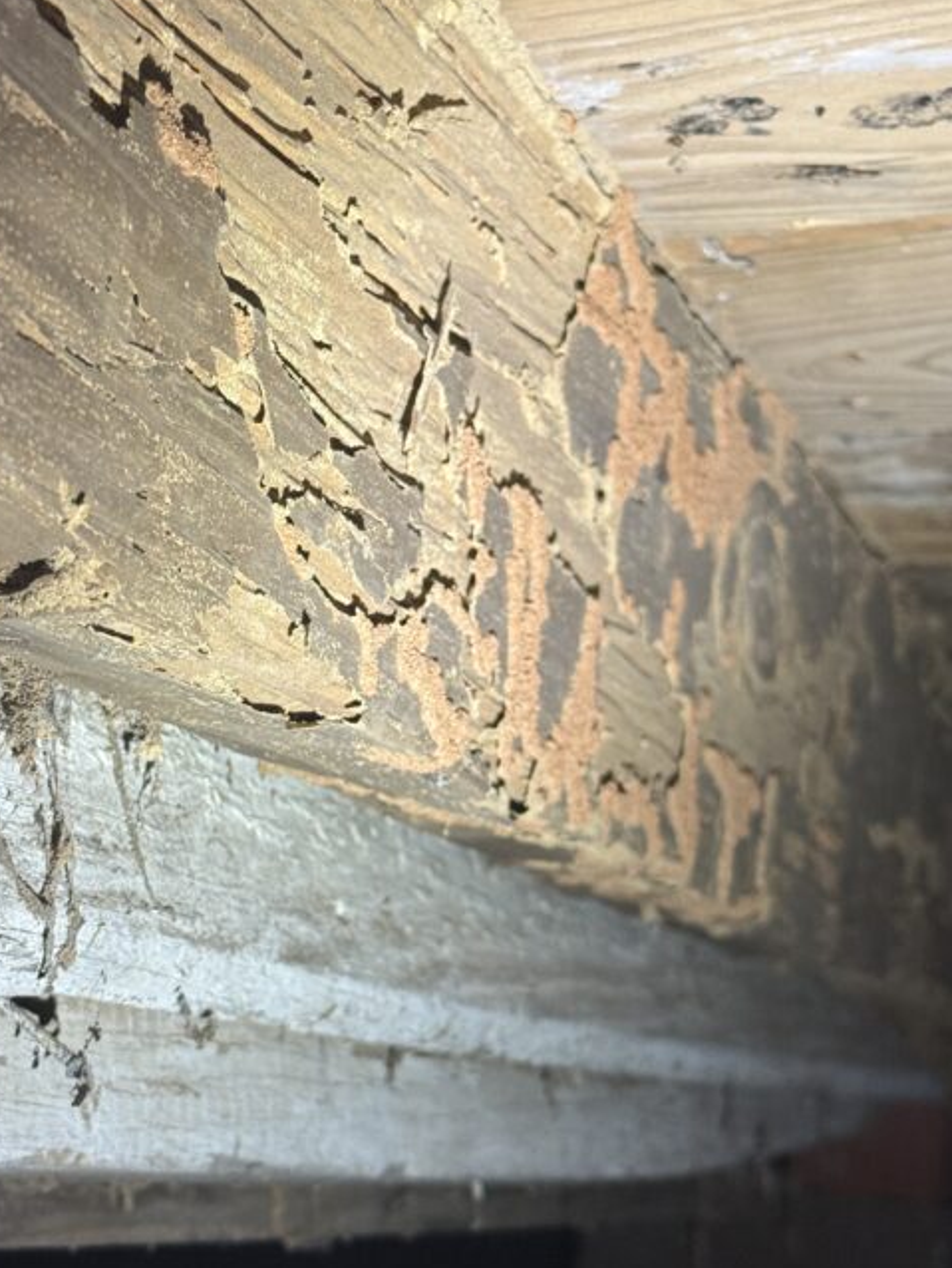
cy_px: 612
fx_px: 2822
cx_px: 290
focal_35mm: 77
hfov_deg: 19.1
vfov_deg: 25.3
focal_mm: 6.76
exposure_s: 1/60
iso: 125
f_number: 1.78
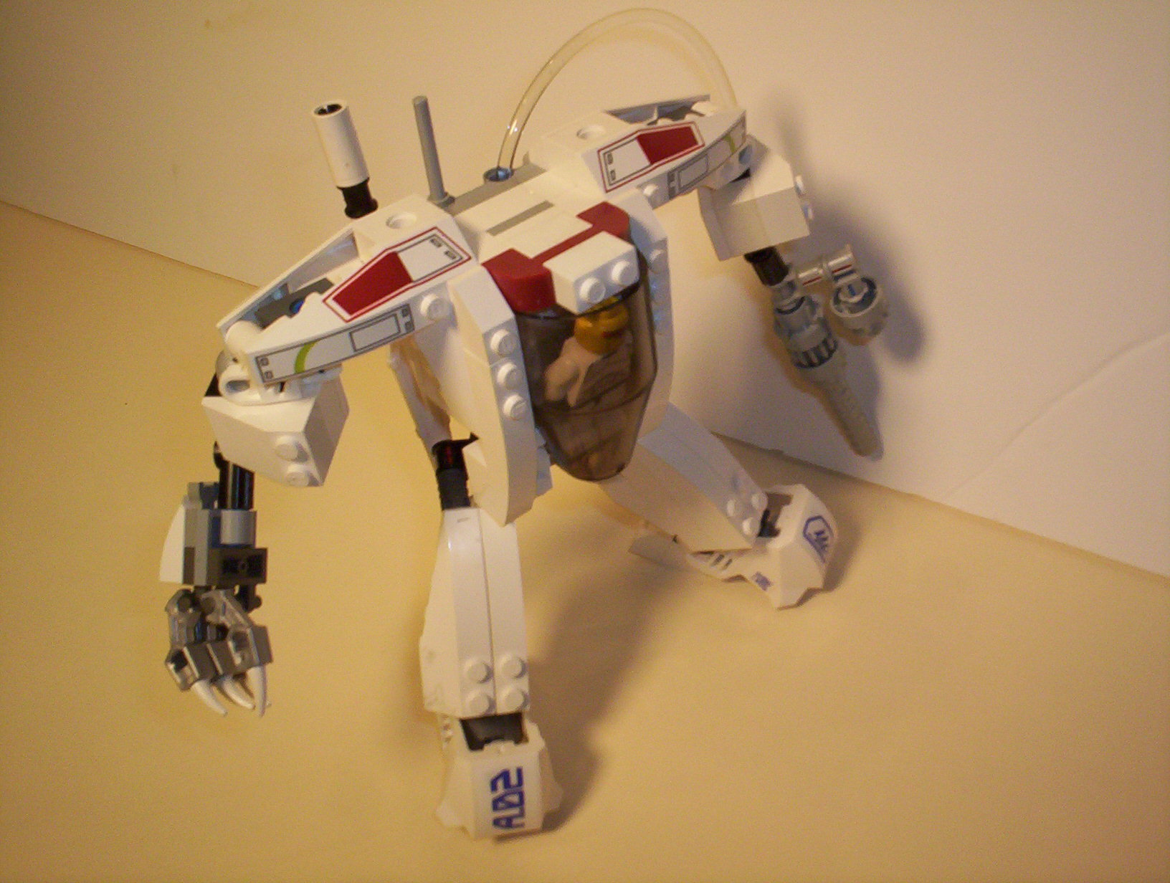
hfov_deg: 48.9
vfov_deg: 37.9
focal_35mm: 38
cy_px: 442
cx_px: 585
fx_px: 1287
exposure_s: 1/60
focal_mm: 4.99
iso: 140
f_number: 4.5
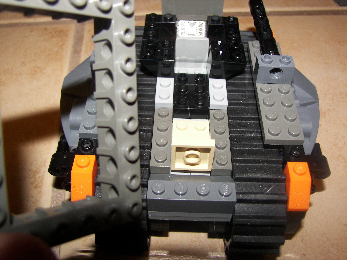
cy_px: 130
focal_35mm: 36
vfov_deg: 39.7
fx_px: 361
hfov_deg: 51.4
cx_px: 174
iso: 100
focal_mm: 6
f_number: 2.8
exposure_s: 1/30
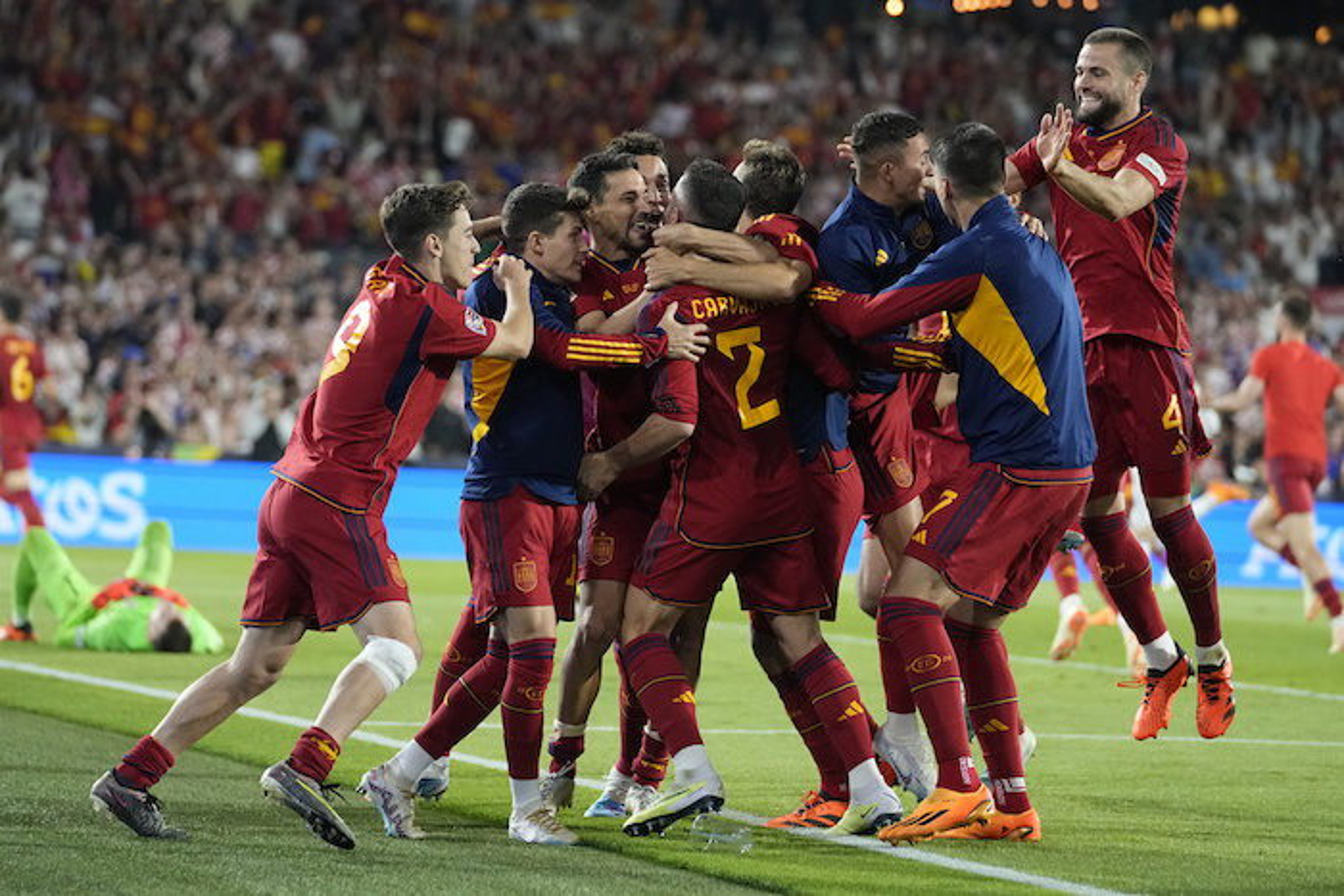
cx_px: 672
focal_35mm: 132
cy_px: 448
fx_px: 4929
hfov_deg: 15.5
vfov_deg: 10.4
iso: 4000
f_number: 2.8
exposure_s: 1/1600
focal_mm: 132
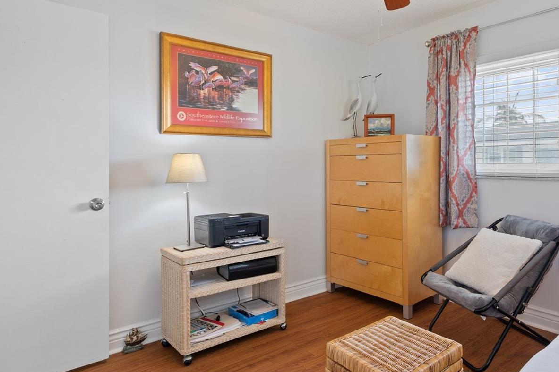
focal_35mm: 23
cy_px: 173
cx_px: 366
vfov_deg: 55.0
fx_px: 357
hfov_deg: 74.1
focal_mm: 17
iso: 320
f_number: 9
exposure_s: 1.3
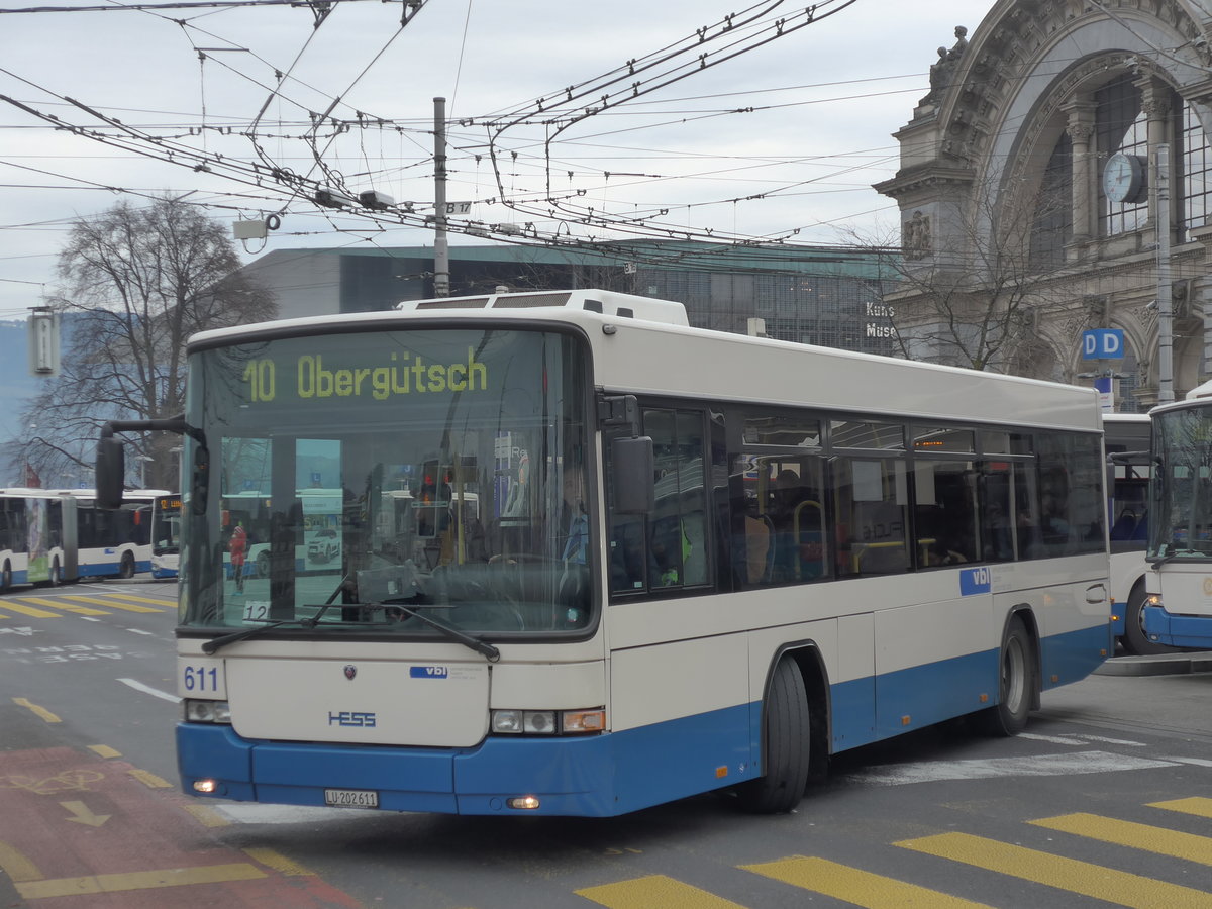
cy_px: 454
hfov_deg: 31.2
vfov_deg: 23.7
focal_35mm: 62
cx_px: 606
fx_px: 2171
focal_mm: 12.7
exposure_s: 1/250
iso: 160
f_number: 3.7
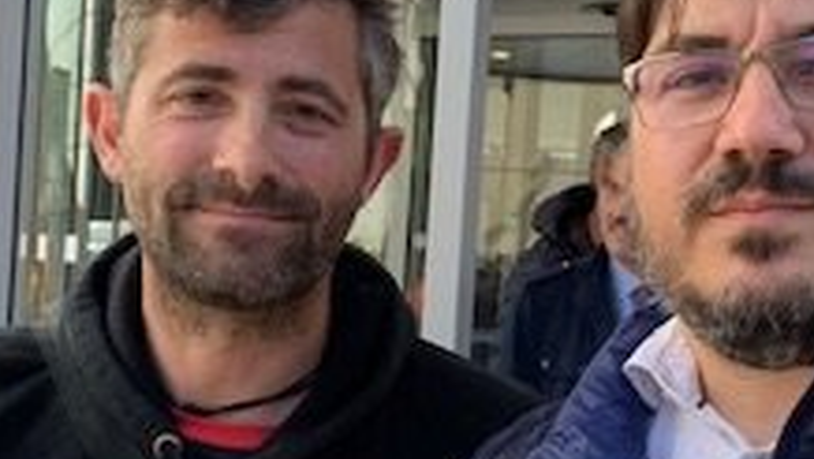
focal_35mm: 83
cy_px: 332
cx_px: 441
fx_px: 1793
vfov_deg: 14.6
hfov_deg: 25.6
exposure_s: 1/397
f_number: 1.8
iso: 25
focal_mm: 4.25
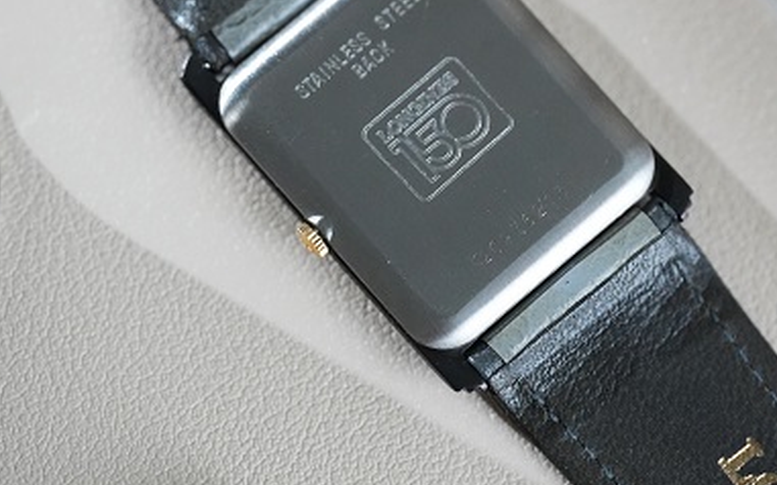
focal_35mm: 197
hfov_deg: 10.6
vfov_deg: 6.7
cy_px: 137
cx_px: 445
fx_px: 4171
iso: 5000
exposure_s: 1/250
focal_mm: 105
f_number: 3.5
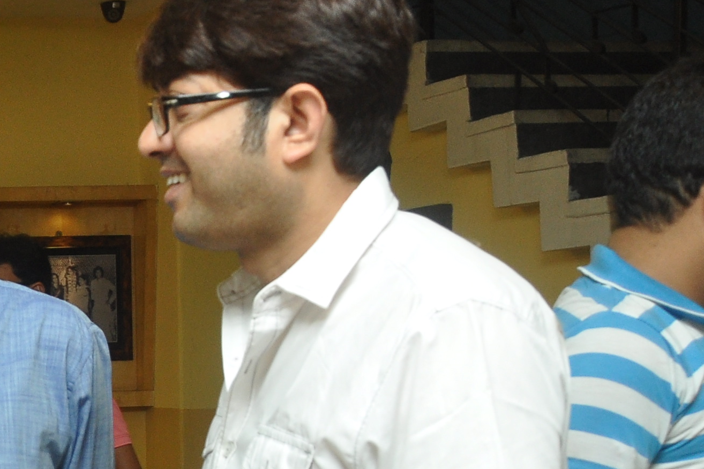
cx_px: -273
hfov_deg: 20.6
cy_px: 634
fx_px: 1721
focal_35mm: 88
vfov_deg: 14.8
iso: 640
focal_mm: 18
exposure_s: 1/60
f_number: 5.6
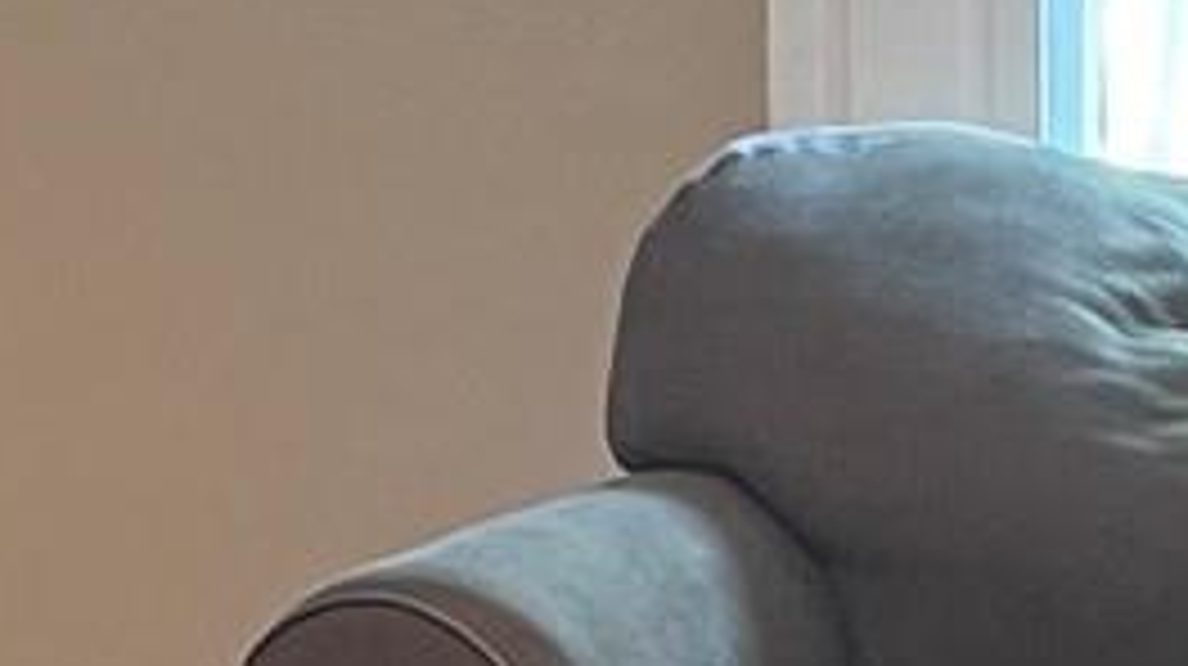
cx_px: 18
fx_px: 6925
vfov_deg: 5.5
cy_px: 981
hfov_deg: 9.7
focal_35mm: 220
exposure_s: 1/40
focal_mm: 5.1
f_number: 1.6
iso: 400
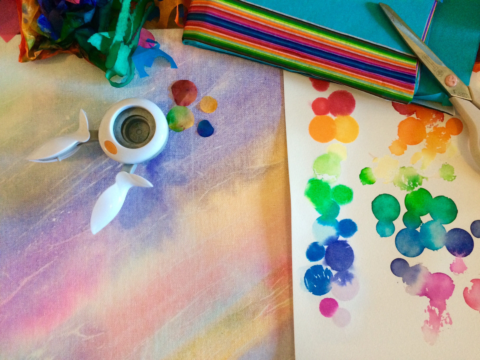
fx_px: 402
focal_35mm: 29
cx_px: 240
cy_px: 180
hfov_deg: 61.7
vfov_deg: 48.2
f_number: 2.2
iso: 200
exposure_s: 1/30
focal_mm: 4.15
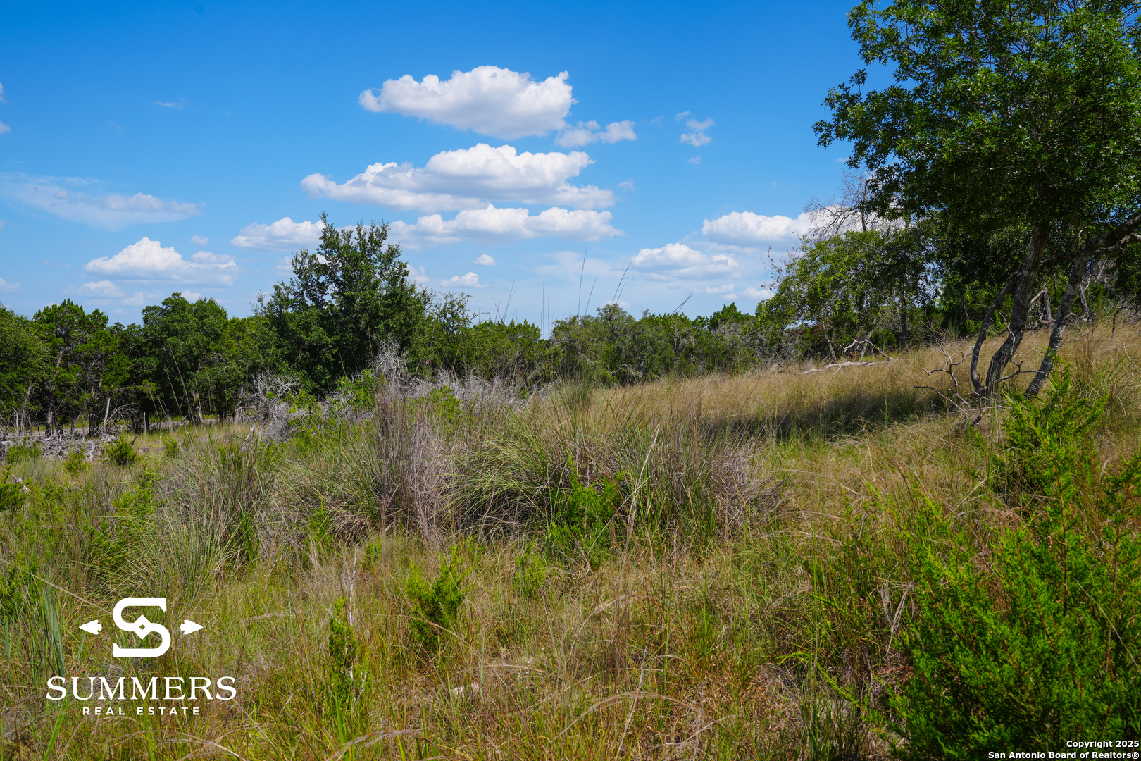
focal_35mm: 35
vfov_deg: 37.9
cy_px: 380
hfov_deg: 54.4
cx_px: 570
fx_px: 1109
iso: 100
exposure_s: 1/160
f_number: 10
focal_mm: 35
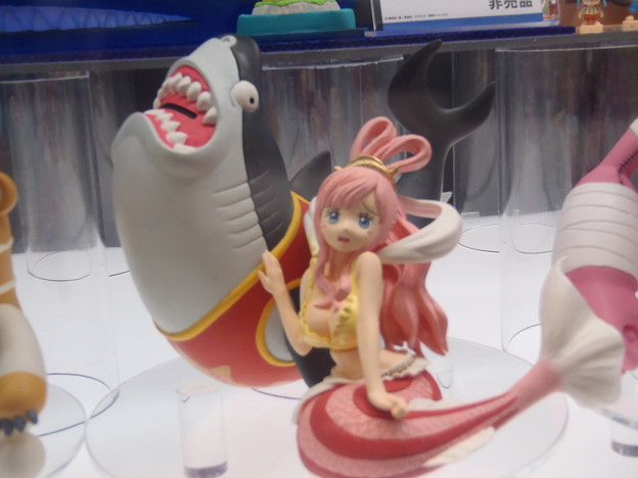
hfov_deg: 41.2
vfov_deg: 31.5
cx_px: 319
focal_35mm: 46
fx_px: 848
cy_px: 239
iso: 160
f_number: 4.9
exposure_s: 1/50
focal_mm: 8.25
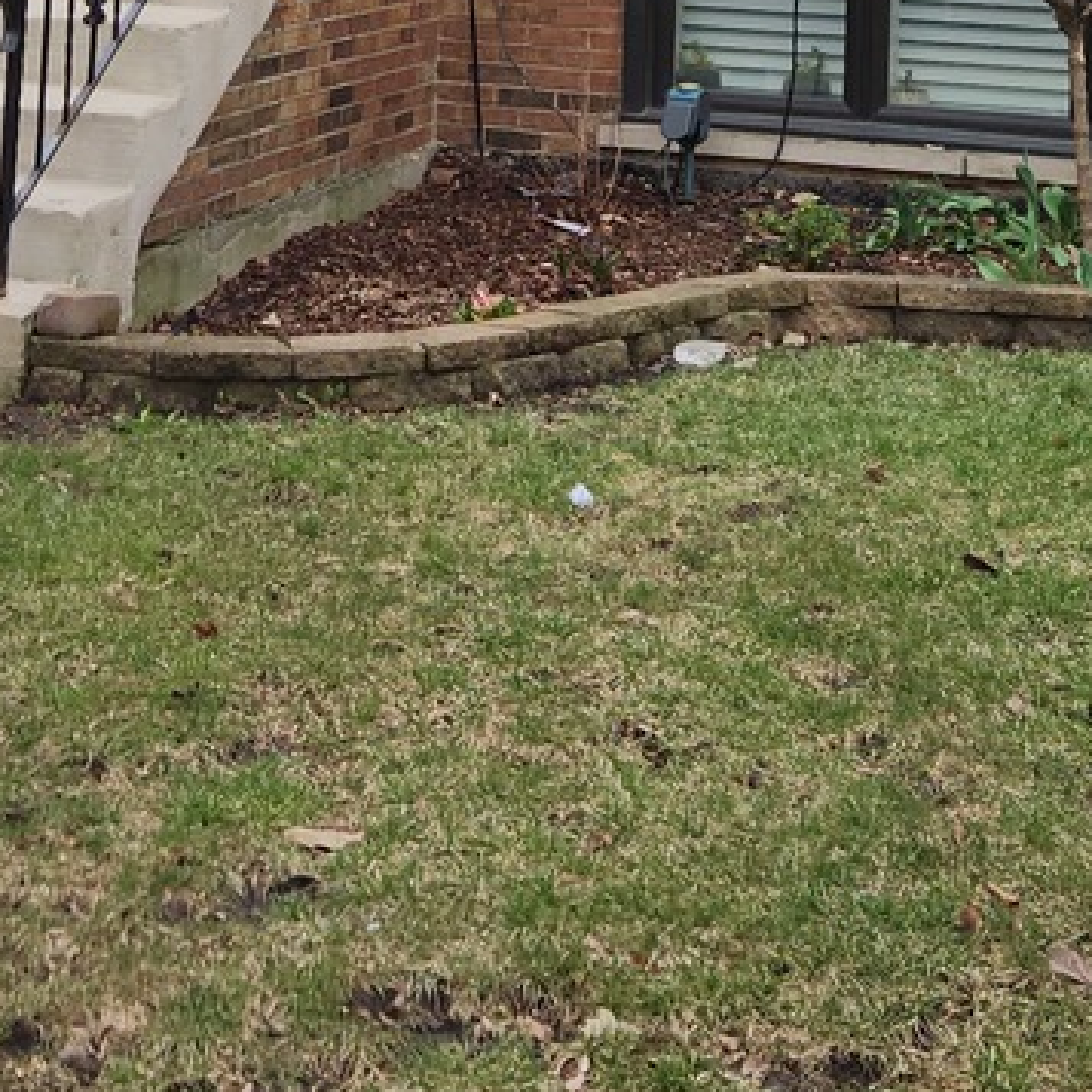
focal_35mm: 82
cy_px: -303
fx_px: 2927
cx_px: 416
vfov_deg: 19.6
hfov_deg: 21.1
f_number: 1.8
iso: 20
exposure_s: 1/1061
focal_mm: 5.4
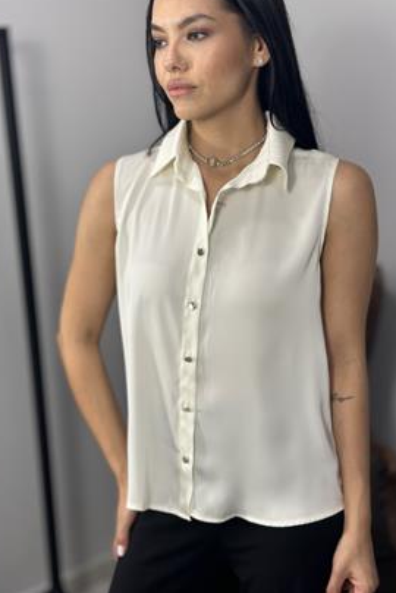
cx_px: 208
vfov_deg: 38.9
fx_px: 840
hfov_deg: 26.5
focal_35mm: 51
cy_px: 293
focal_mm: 6.86
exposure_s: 1/100
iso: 64
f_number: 1.78
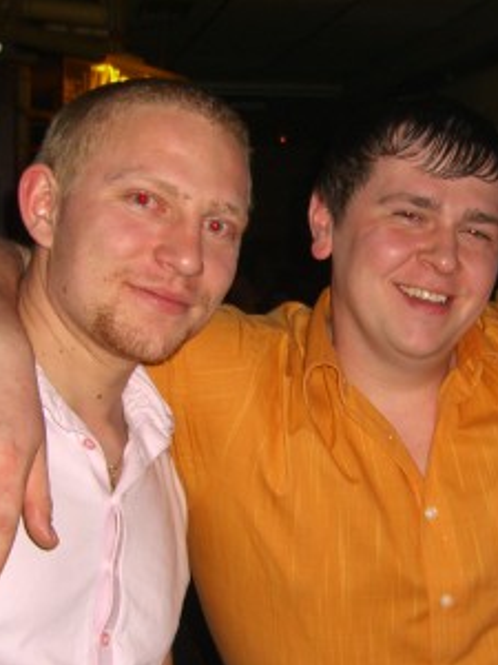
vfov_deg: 25.6
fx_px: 1458
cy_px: 388
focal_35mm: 76
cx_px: 361
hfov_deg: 19.3
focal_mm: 7.9
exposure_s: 1/60
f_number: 2.8
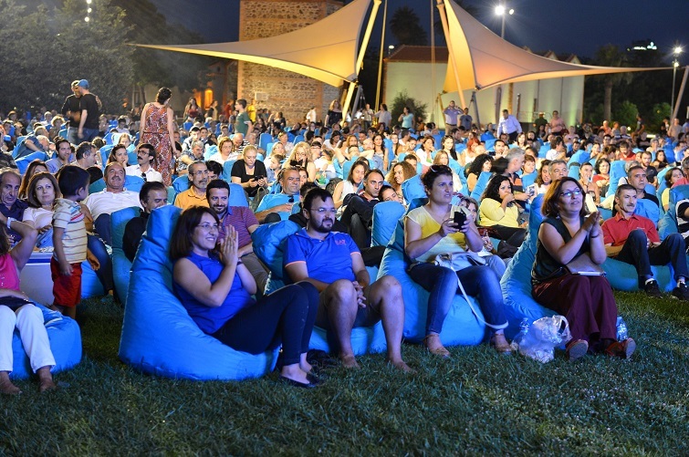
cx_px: 344
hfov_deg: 30.6
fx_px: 1261
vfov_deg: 20.5
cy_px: 228
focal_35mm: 66
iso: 2000
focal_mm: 66
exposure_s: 1/20
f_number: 4
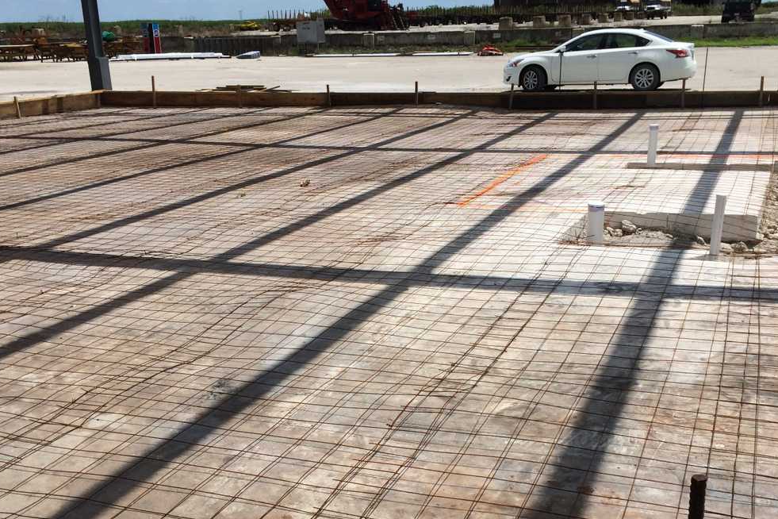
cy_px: 371
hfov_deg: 47.3
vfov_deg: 32.2
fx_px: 886
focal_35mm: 41
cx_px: 427
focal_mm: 4.15
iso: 32
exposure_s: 1/4566
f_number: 2.2
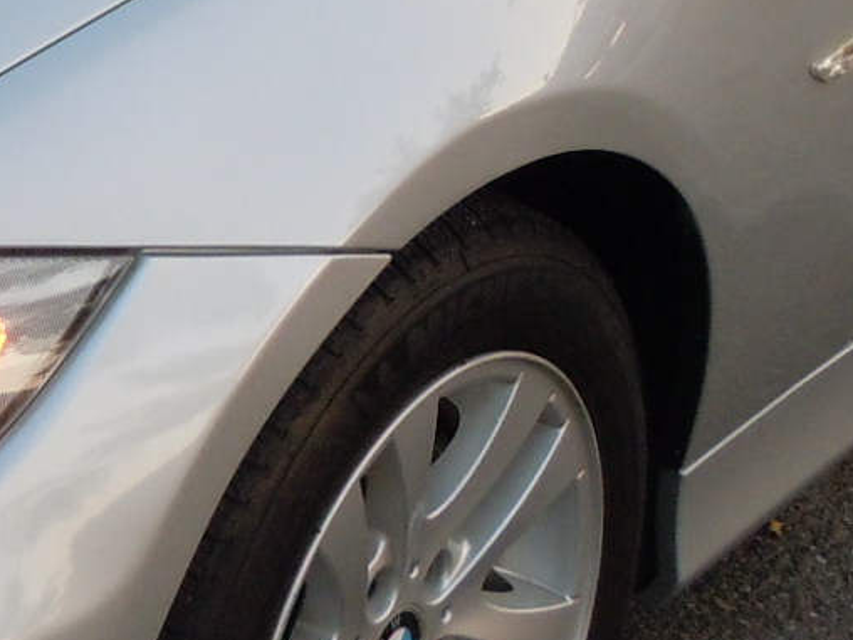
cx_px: 37
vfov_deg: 12.0
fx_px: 2982
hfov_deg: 16.0
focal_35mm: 121
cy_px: -74
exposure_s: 1/60
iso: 250
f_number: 3.5
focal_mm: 5.4
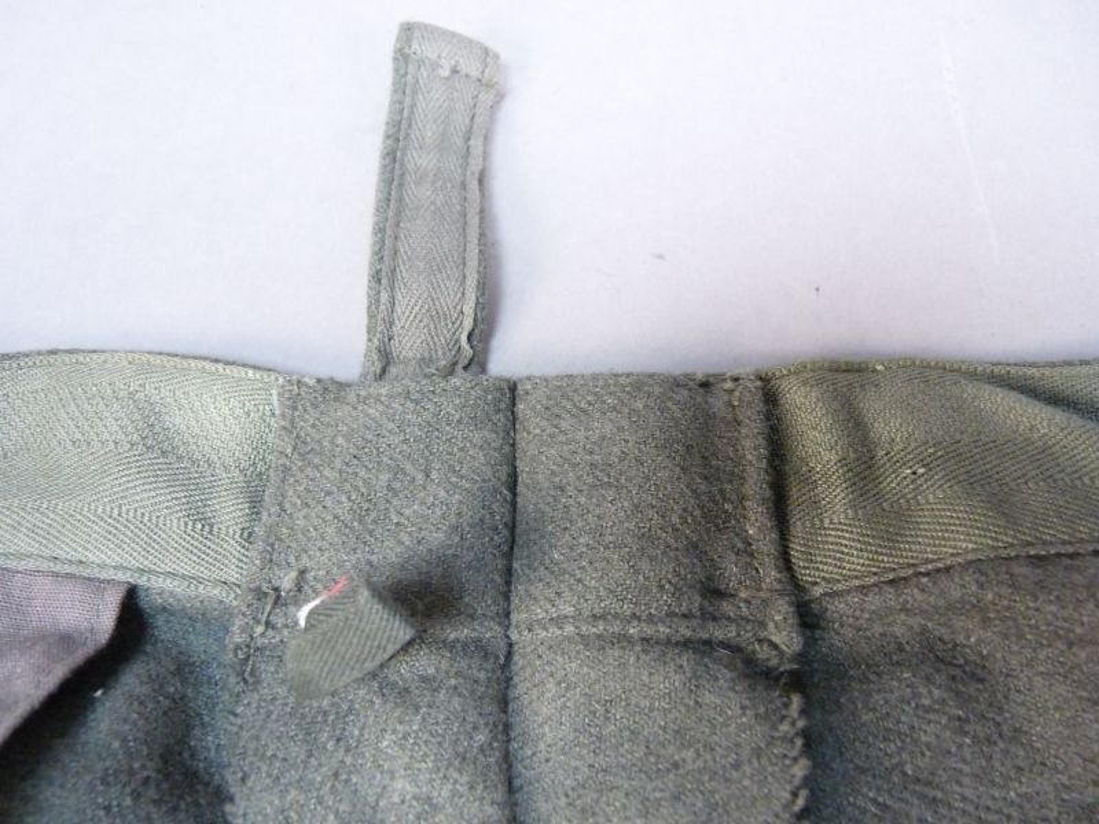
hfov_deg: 65.3
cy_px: 412
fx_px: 857
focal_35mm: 27
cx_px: 550
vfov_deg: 51.4
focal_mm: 4.8
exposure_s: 1/50
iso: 800
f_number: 2.8
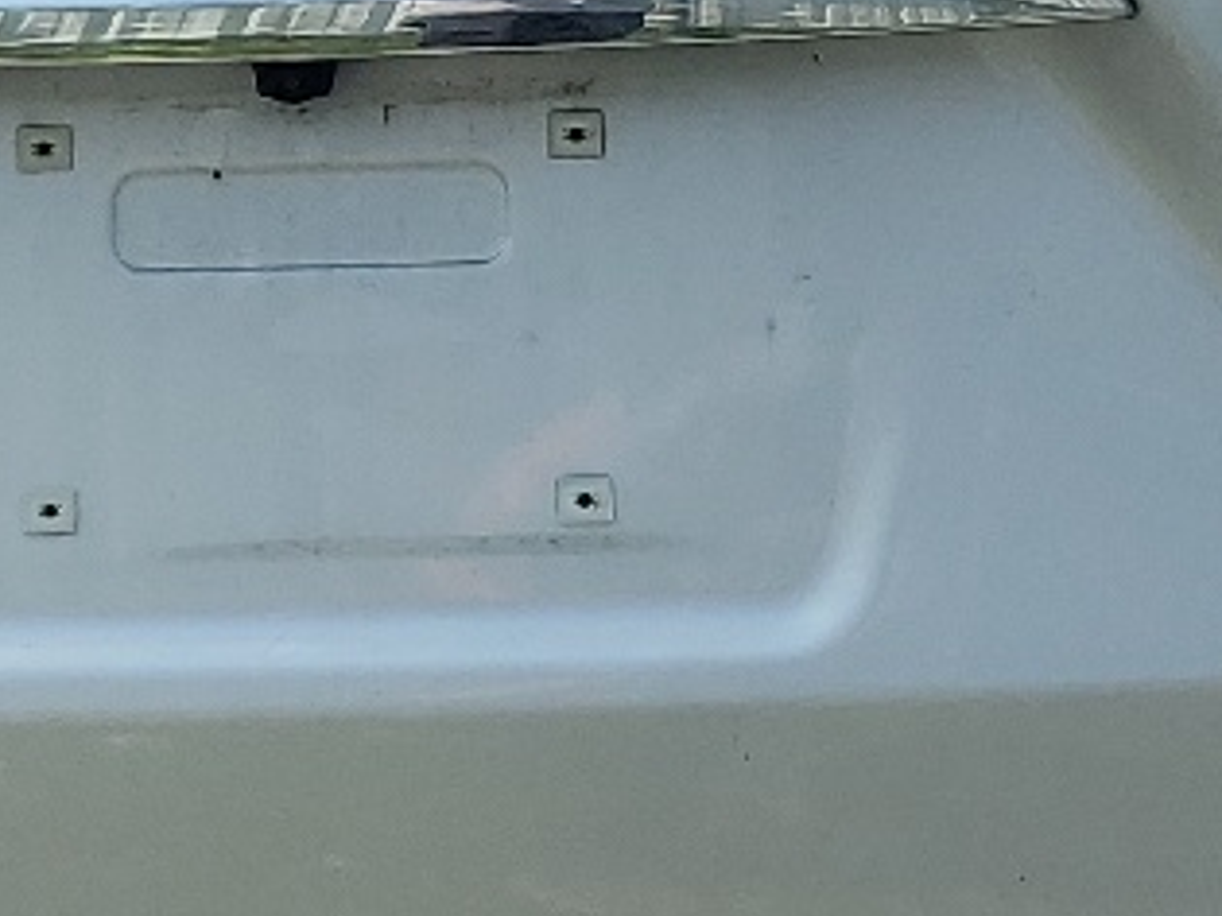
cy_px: 109
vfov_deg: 11.2
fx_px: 4658
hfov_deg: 14.9
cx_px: 481
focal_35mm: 132
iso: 50
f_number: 1.5
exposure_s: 1/5000
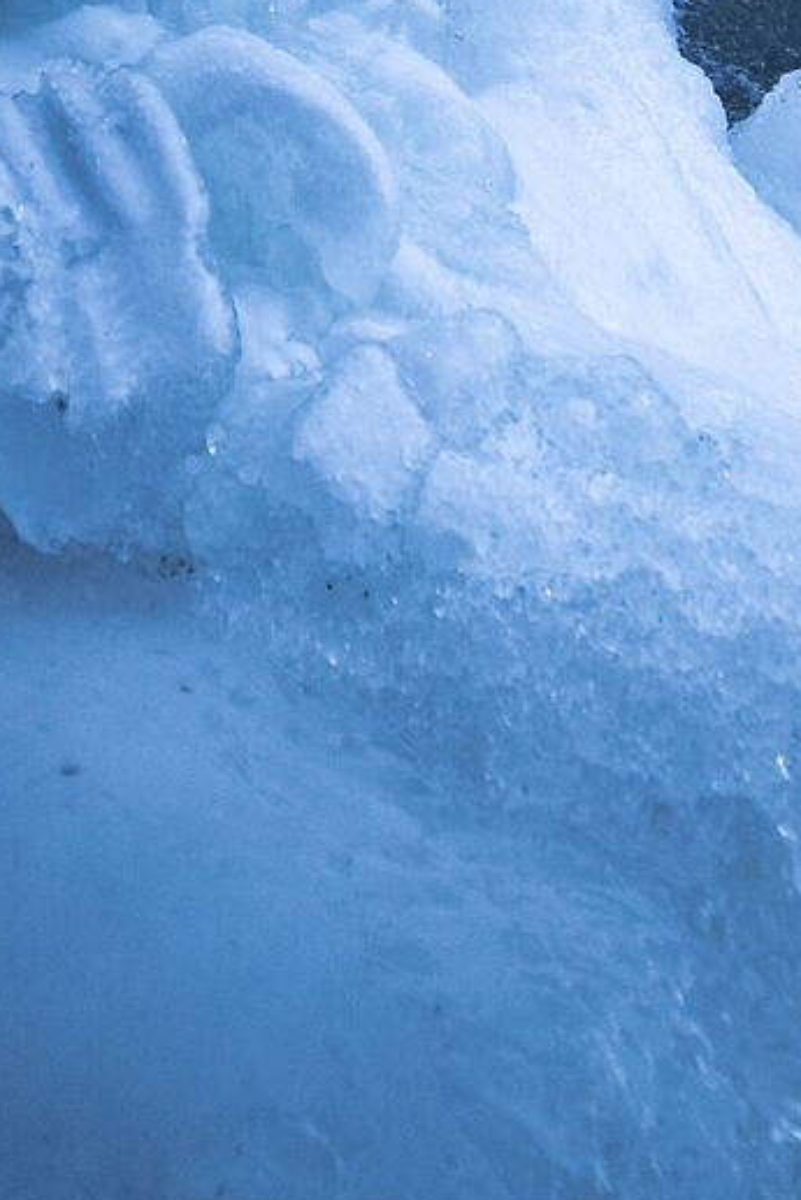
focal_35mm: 65
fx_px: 2168
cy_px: -1089
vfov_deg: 19.9
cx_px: 30
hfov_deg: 20.4
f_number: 6.3
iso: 400
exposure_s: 1/500
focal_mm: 14
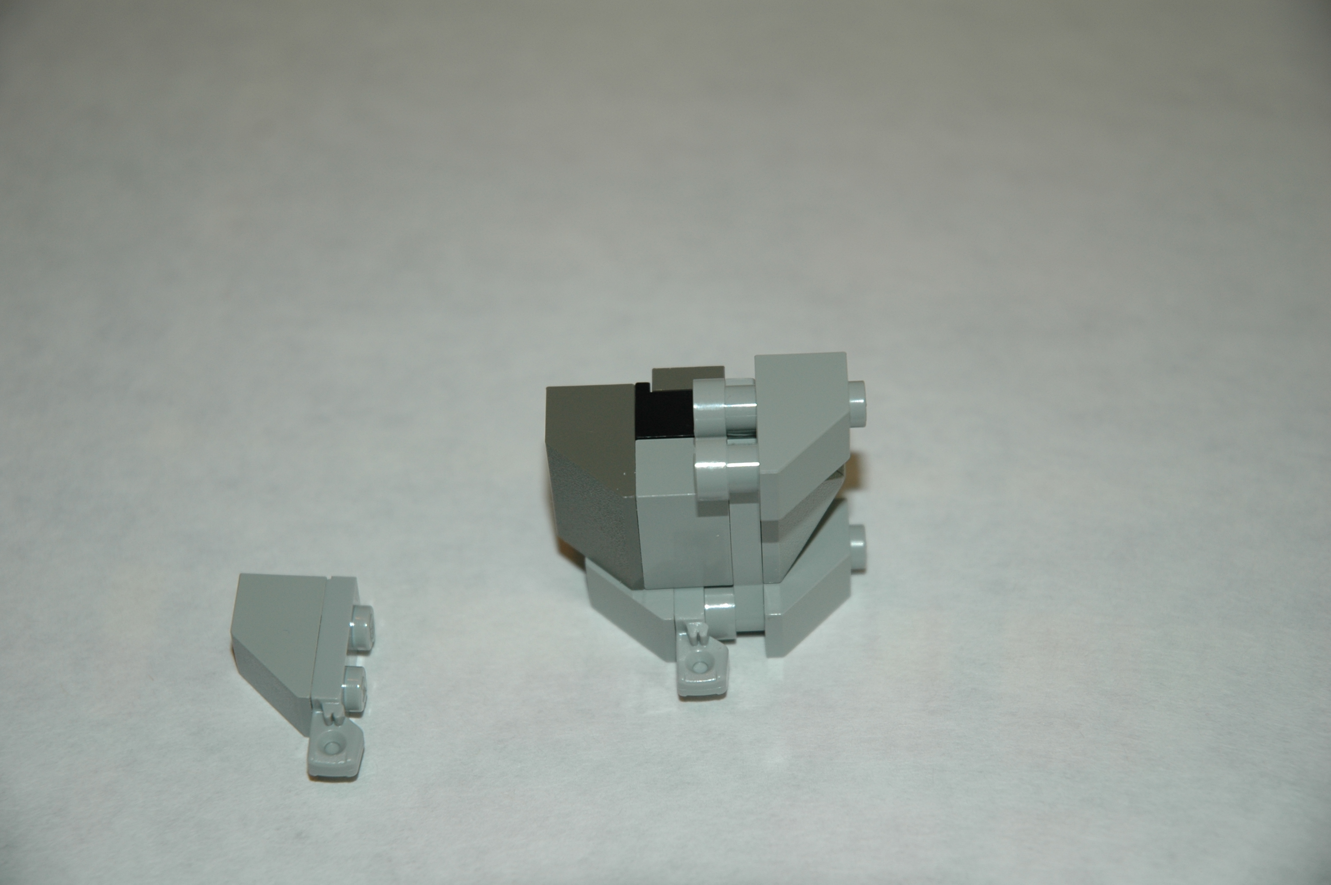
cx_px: 666
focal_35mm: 105
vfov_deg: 13.0
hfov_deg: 19.5
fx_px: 3879
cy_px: 442
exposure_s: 1/60
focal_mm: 70
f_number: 4.5
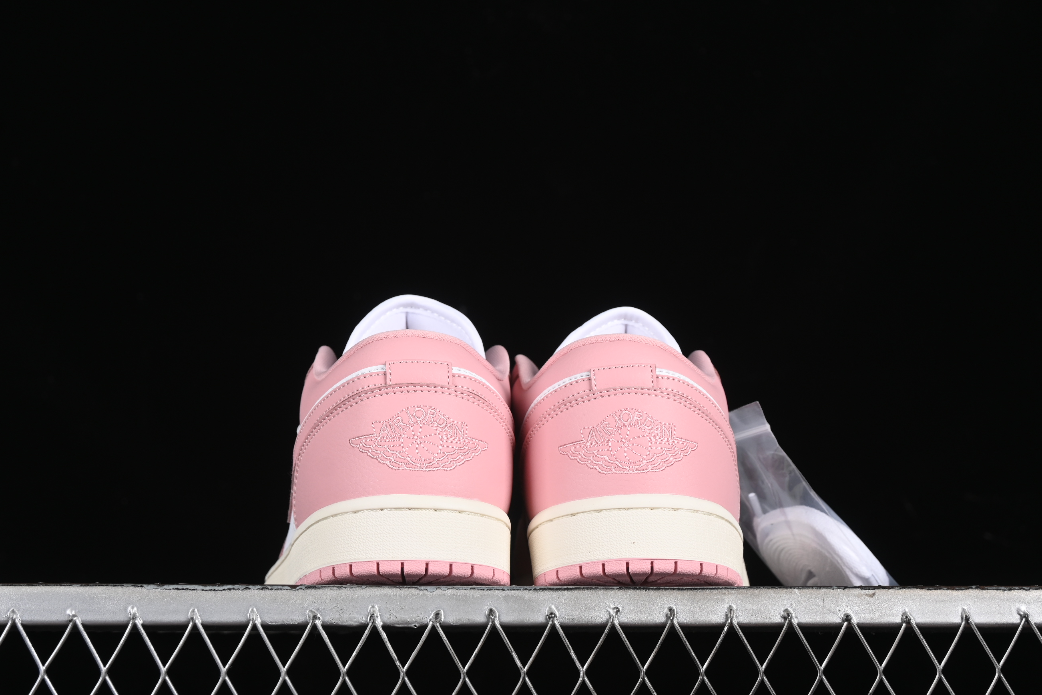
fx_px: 2228
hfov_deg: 26.3
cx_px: 489
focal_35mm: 77
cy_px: 341
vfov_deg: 17.7
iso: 160
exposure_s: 1/160
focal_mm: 48
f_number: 7.1
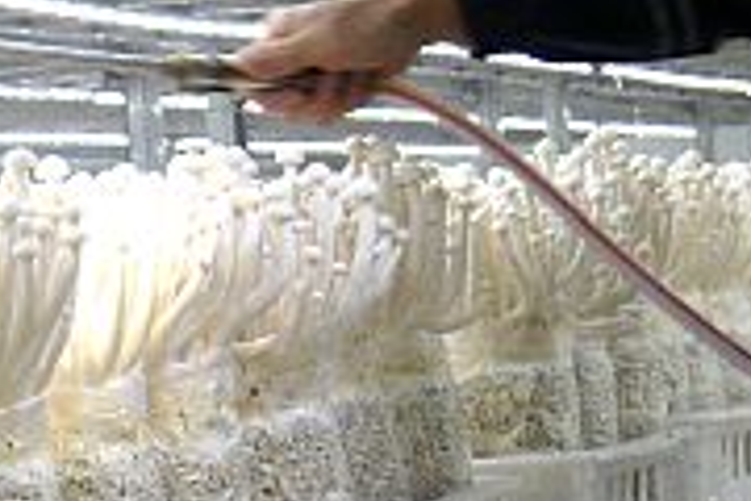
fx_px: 3338
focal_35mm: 160
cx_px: 250
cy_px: 332
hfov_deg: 12.8
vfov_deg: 8.6
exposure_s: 1/100
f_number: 4.5
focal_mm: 24
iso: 1250
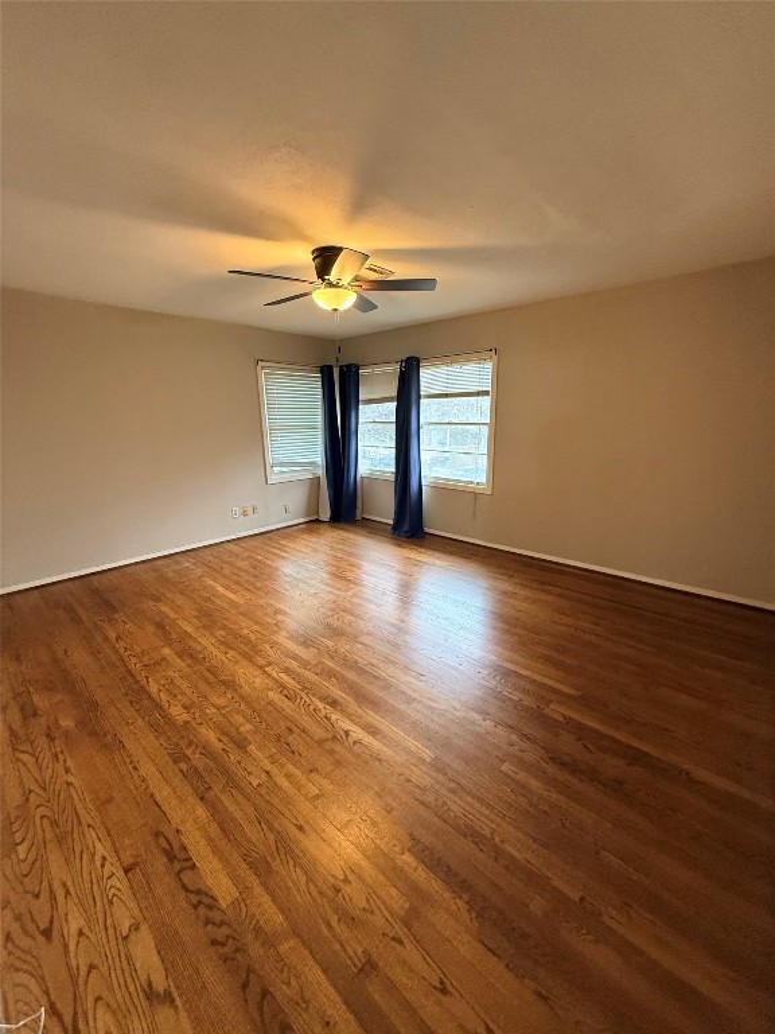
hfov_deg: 85.7
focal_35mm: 14
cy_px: 517
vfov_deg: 102.1
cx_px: 388
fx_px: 418
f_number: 2.2
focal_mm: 2.22
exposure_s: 1/99
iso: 320
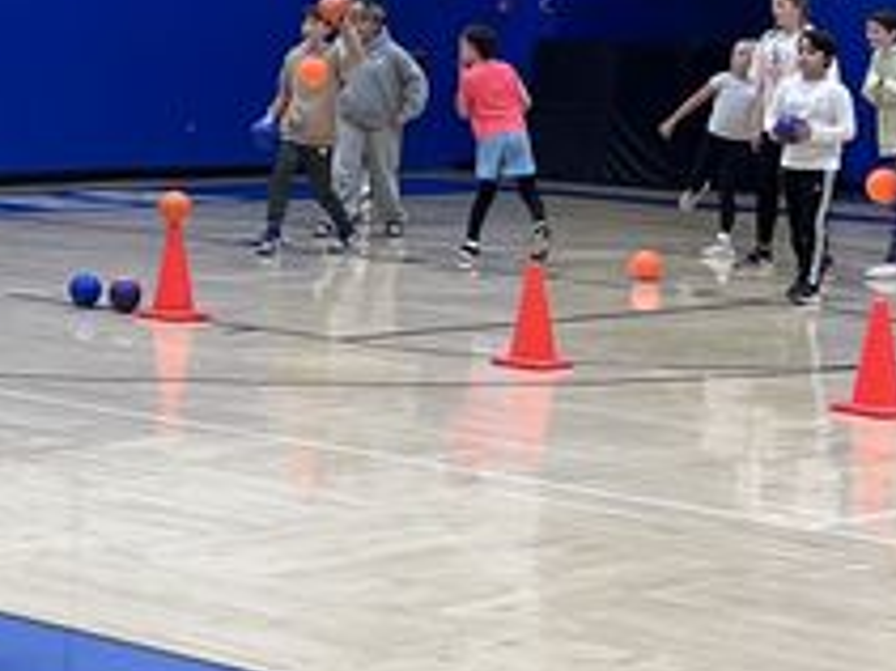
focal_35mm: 126
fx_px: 3260
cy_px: -4
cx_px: -276
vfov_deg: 11.6
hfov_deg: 14.9
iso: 40
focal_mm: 5.1
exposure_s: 1/120
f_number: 1.6
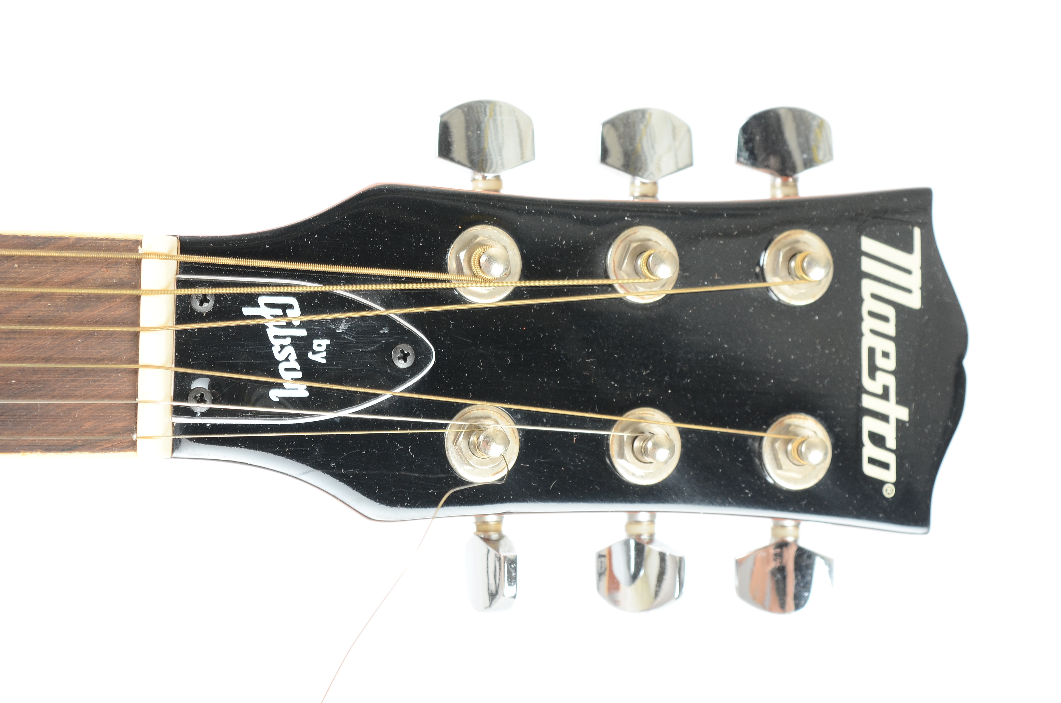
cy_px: 352
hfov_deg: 24.7
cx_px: 530
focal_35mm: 82
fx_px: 2426
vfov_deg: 16.5
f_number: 9
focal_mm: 55
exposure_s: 1/60
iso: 320
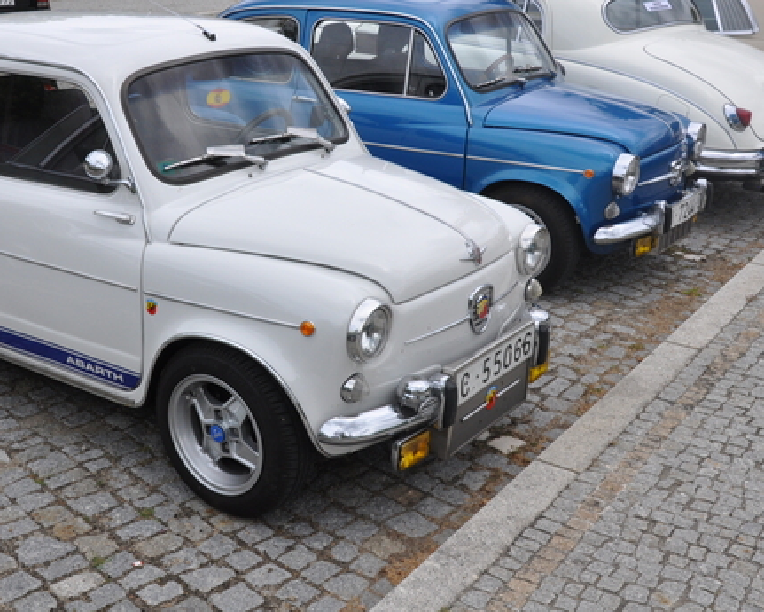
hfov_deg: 39.1
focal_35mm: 47
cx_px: 264
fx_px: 1063
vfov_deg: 32.0
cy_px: 262
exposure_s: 1/640
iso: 640
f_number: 13
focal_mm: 24
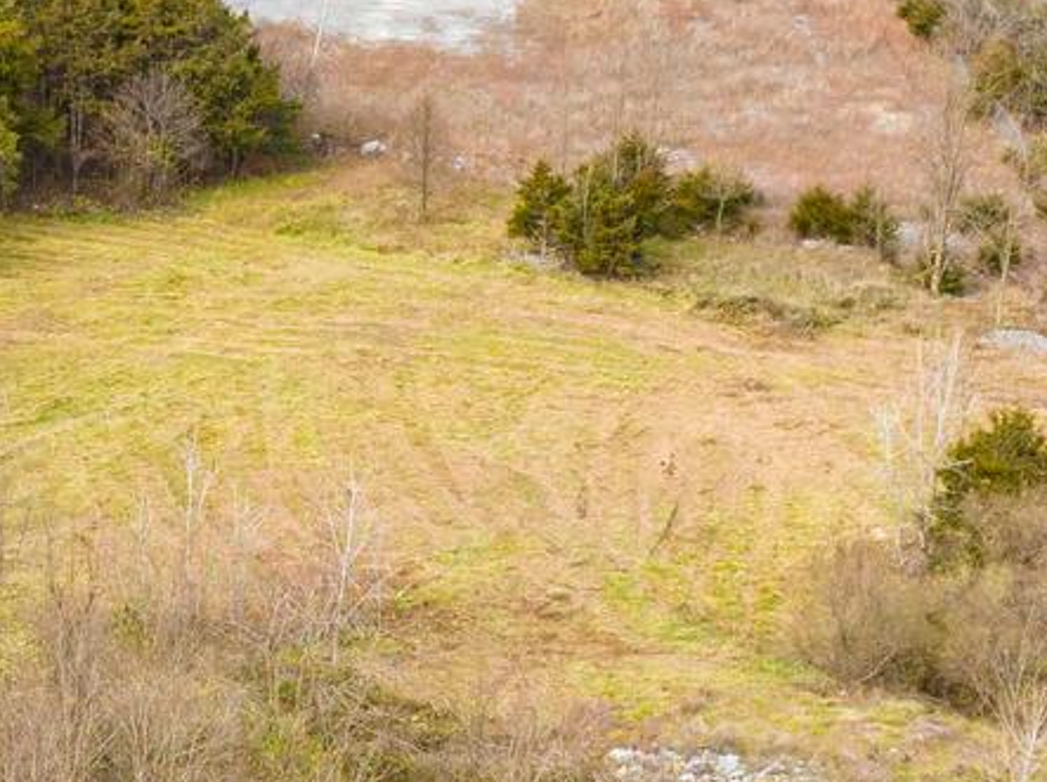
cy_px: 731
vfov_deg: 13.2
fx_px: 3353
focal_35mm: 111
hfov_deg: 17.4
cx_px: 73
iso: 140
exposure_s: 1/640
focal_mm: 12.29
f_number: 2.8
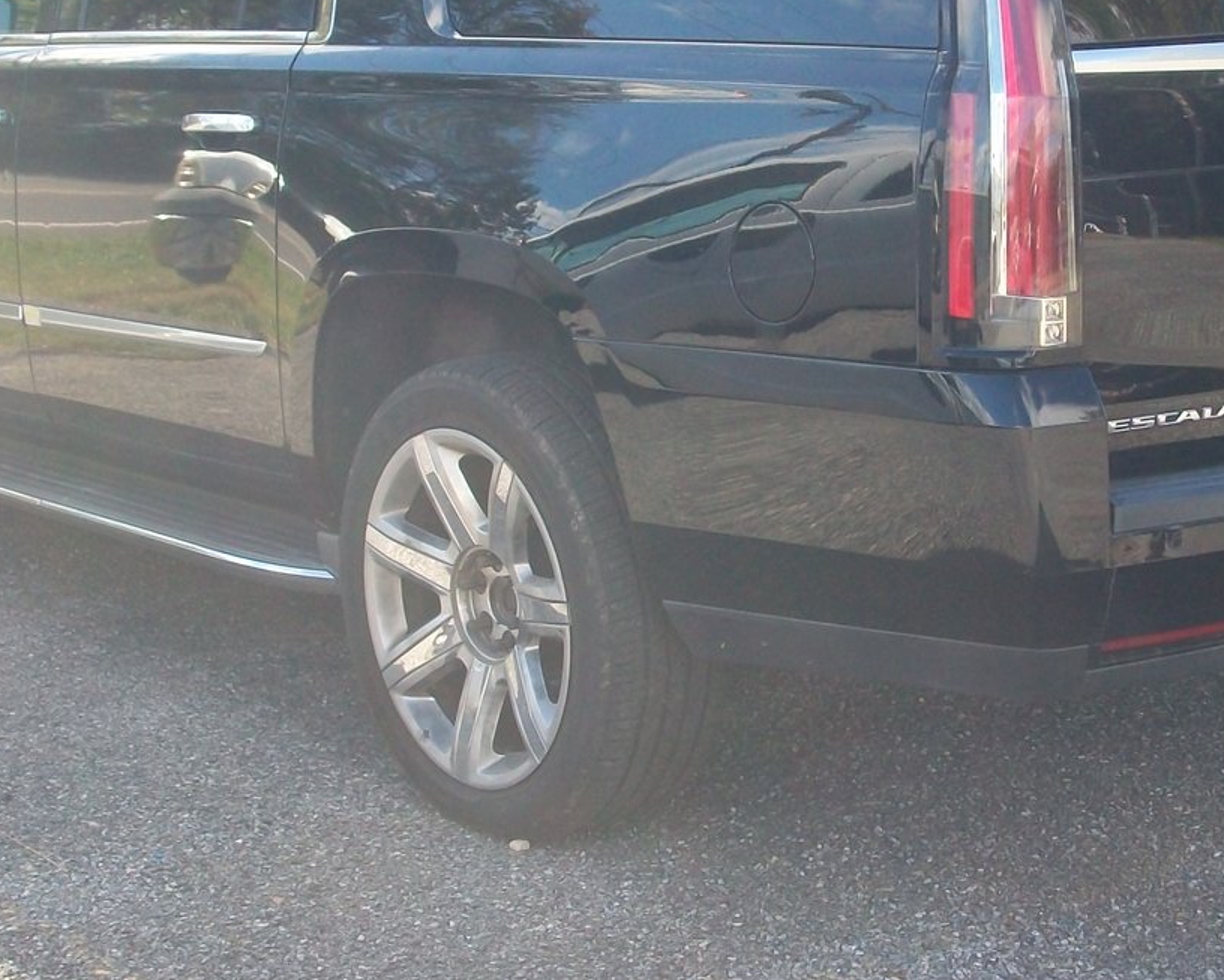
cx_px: 718
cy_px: 307
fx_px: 2753
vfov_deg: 20.1
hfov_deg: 25.0
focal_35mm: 76
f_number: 3.2
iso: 80
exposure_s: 1/250
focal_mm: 7.1
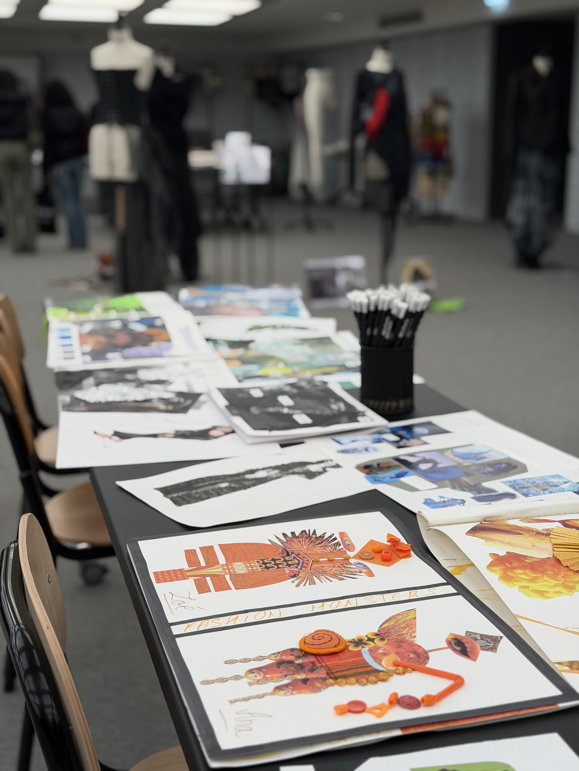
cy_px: 386
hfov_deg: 30.3
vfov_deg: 39.7
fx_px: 1070
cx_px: 290
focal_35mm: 48
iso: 80
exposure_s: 1/300
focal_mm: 6.76
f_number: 1.78
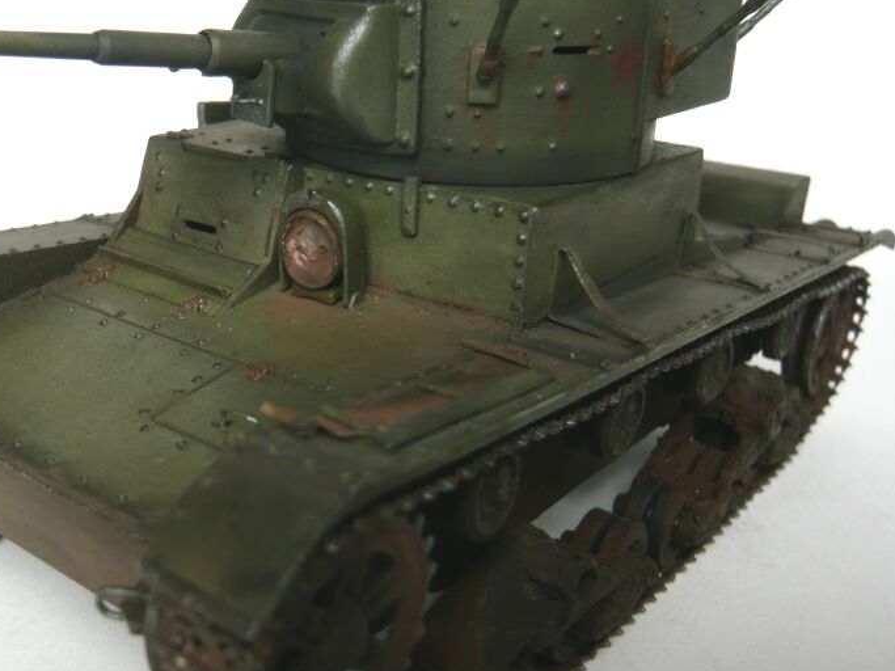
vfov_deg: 34.3
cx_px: 254
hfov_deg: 43.7
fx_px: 1086
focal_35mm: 42
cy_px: 328
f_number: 2.8
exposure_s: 1/80
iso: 100
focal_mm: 4.6
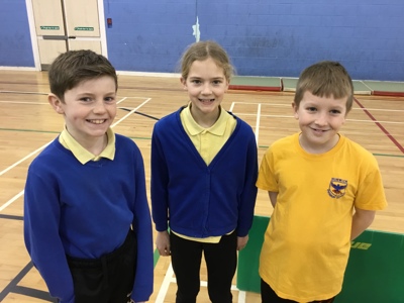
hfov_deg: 58.4
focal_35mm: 31
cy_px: 152
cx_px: 202
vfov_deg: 45.4
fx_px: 362
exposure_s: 1/33
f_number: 2.4
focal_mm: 3.3
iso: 125
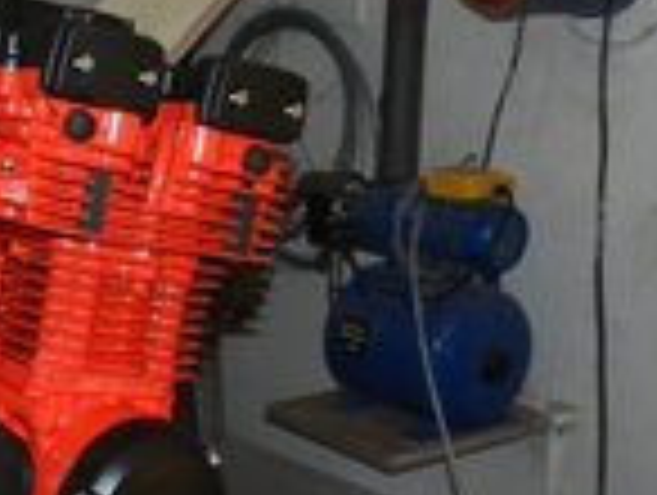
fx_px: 1198
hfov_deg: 28.2
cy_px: 284
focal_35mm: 63
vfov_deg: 23.3
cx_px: -50
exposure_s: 1/30
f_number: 3.4
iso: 200
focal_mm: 4
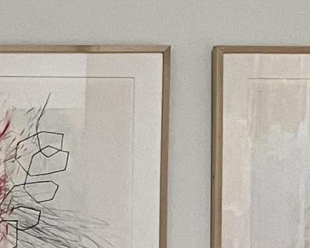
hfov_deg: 8.7
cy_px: 232
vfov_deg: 7.4
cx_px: -379
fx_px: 1899
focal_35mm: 207
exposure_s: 1/60
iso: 125
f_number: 1.6
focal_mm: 4.2
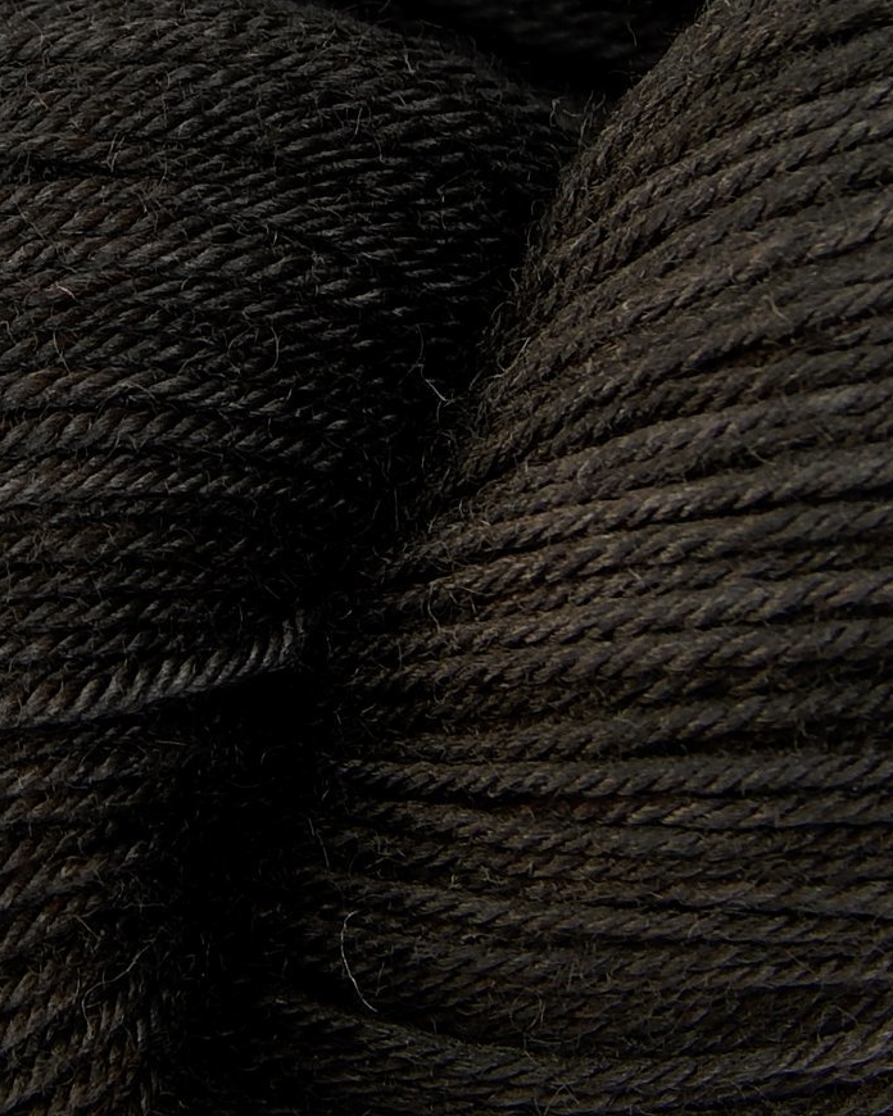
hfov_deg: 4.4
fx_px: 11530
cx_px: -200
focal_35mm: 349
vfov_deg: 5.5
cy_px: 305
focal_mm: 28.7
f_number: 5.1
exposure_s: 1/4
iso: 125
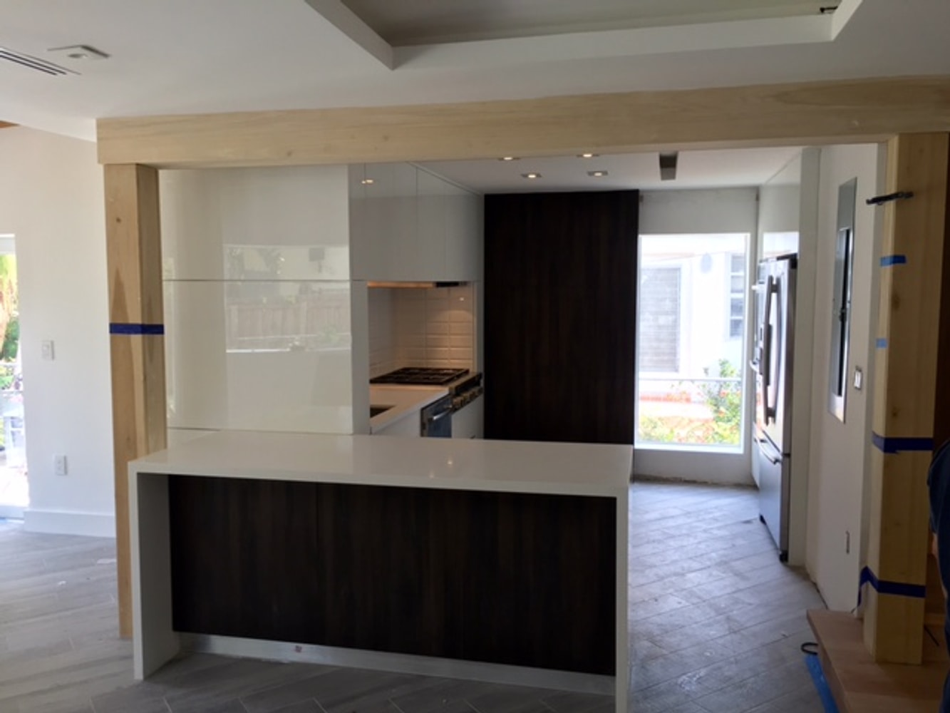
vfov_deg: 48.2
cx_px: 475
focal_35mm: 29
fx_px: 796
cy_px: 356
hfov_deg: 61.7
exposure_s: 1/120
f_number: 2.2
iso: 40
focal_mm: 4.15
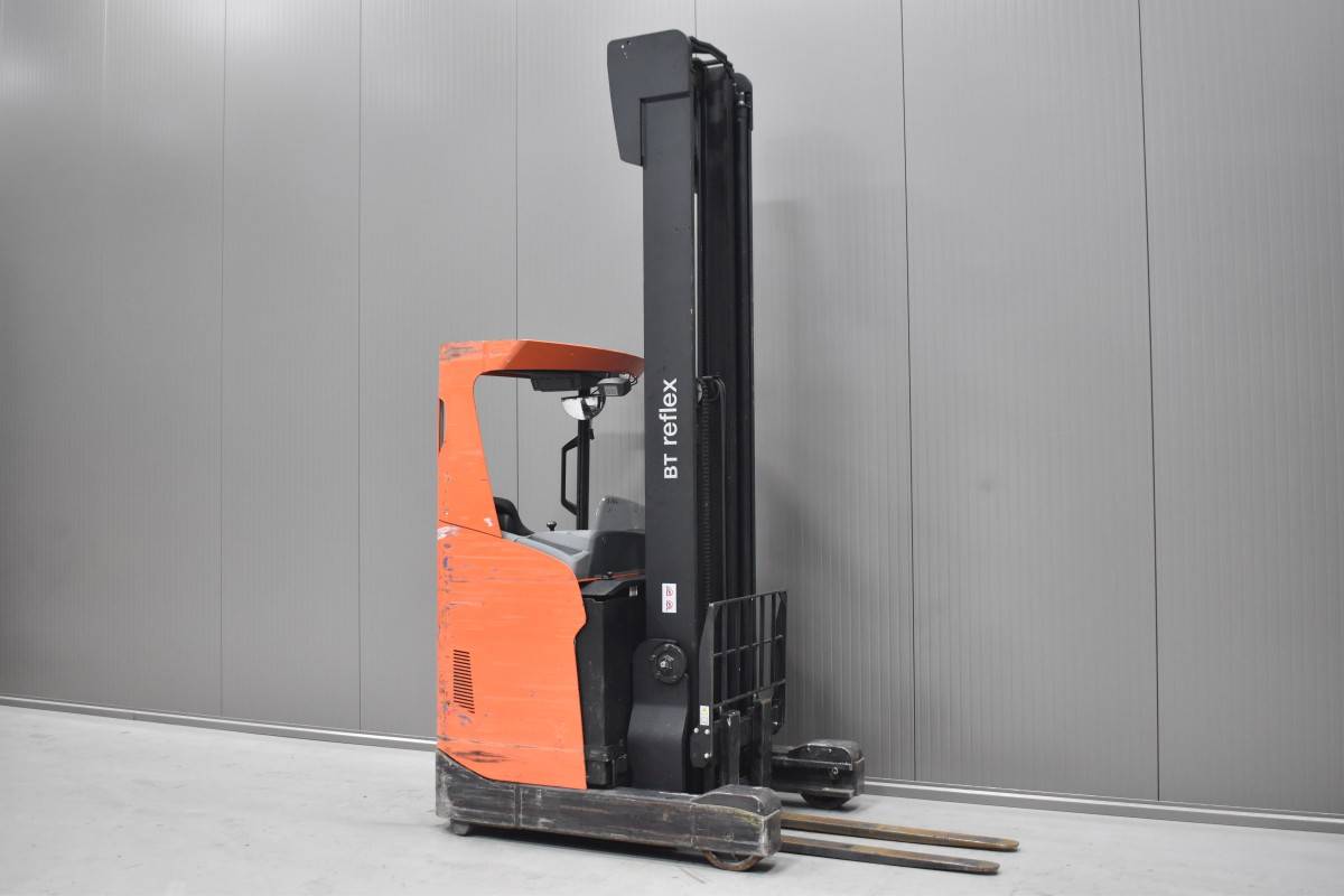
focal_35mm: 34
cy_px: 448
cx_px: 672
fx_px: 1288
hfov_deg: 55.1
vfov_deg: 38.4
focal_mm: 23
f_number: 4
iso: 1600
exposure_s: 1/50
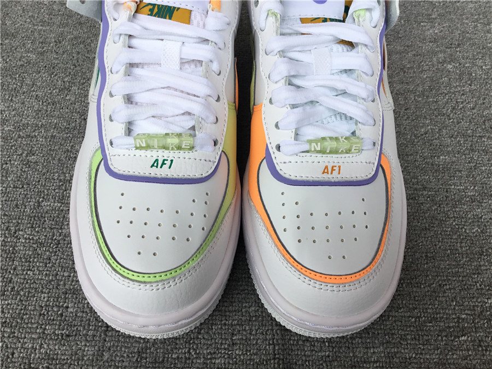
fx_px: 441
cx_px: 246
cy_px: 184
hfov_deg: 58.4
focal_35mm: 31
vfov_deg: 45.4
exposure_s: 1/118
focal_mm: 3.3
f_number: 2.4
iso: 25
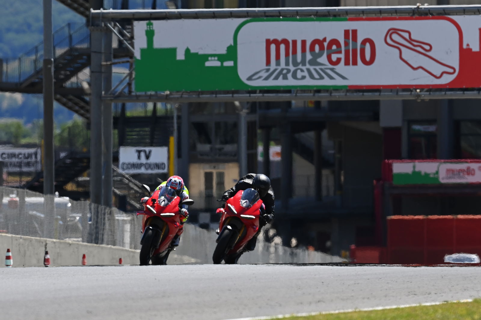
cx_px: 240
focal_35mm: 600
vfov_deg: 2.3
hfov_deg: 3.4
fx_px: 8010
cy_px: 160
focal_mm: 500
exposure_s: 1/2000
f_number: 7.1
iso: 640
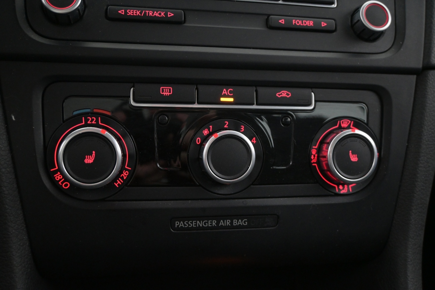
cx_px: 218
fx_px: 408
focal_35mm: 34
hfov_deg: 56.1
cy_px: 145
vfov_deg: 39.1
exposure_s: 1/40
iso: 3600
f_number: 4
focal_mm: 22.5
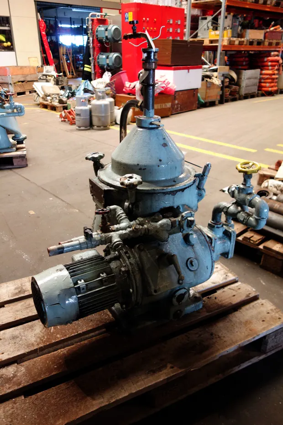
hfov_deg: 46.4
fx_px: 330
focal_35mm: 28
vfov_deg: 65.5
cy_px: 212
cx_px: 142
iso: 250
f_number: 1.8
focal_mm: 10.4
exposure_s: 1/30
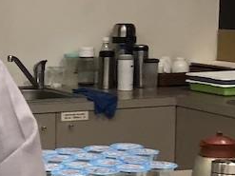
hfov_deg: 13.0
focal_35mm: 136
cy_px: 136
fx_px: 923
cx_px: -204
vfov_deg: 10.9
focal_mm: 4
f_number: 1.8
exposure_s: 1/15
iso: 80
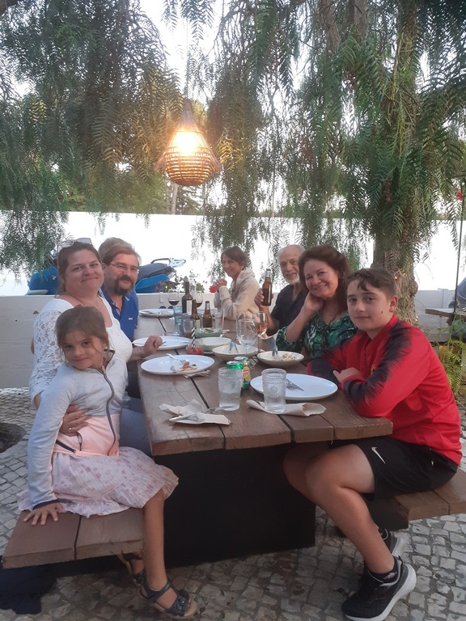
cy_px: 310
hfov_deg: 51.4
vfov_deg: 65.3
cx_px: 233
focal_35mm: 27
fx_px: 485
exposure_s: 1/50
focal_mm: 3.6
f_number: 1.9
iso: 125
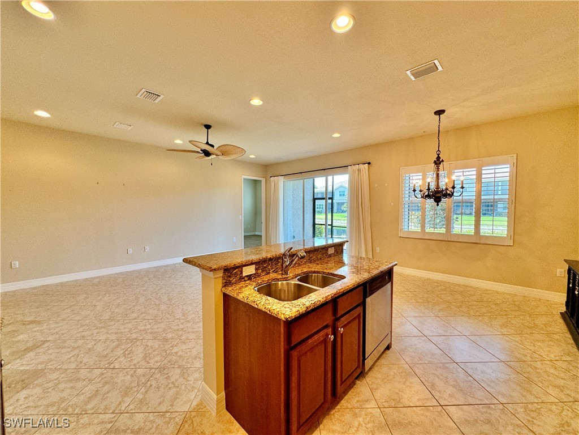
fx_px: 234
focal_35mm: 14
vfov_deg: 85.7
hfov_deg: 102.1
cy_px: 218
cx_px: 290
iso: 160
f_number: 2.2
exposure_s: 1/120
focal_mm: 2.22
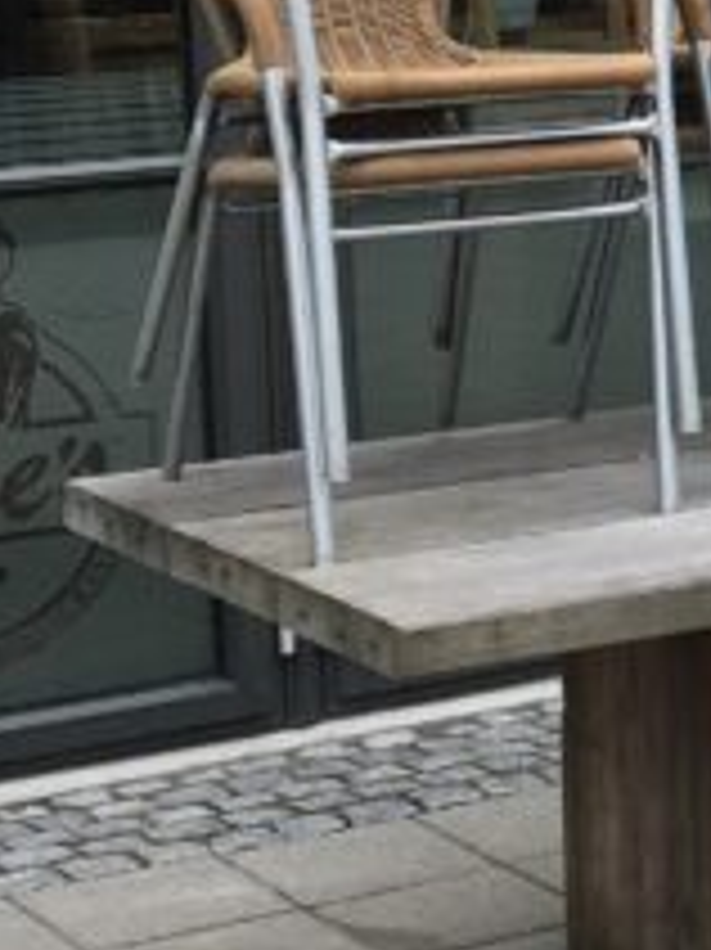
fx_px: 3865
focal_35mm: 141
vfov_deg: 14.0
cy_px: 243
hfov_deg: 10.0
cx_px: 1251
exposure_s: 1/432
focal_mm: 4.15
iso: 25
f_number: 2.2
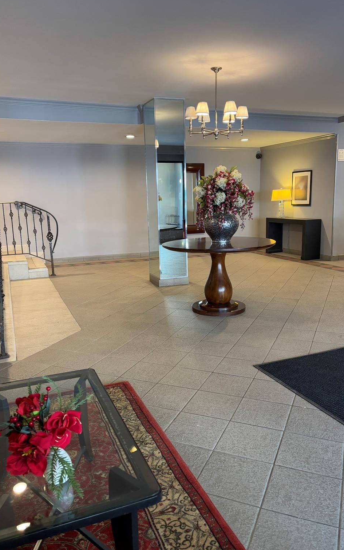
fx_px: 420
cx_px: 176
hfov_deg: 44.5
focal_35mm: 28
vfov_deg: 66.5
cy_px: 274
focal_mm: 5.96
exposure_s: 1/60
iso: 320
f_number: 1.6
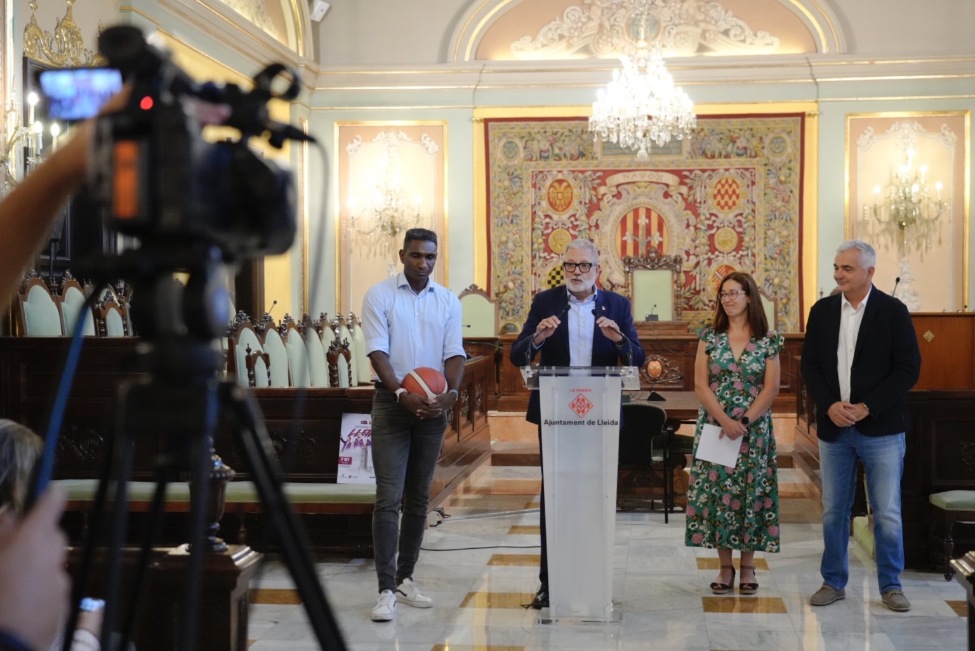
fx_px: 1355
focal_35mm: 50
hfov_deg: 39.6
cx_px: 488
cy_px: 326
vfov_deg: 27.0
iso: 6400
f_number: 4
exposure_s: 1/200
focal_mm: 50
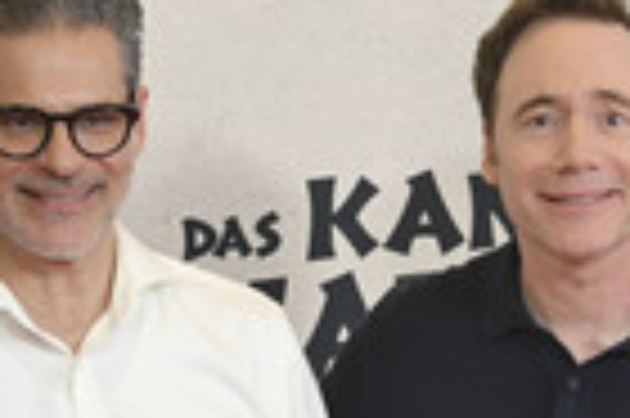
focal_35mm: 242
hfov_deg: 8.5
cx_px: 209
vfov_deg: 5.6
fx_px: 4230
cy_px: 539
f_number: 5.6
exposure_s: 1/160
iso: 800
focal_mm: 75
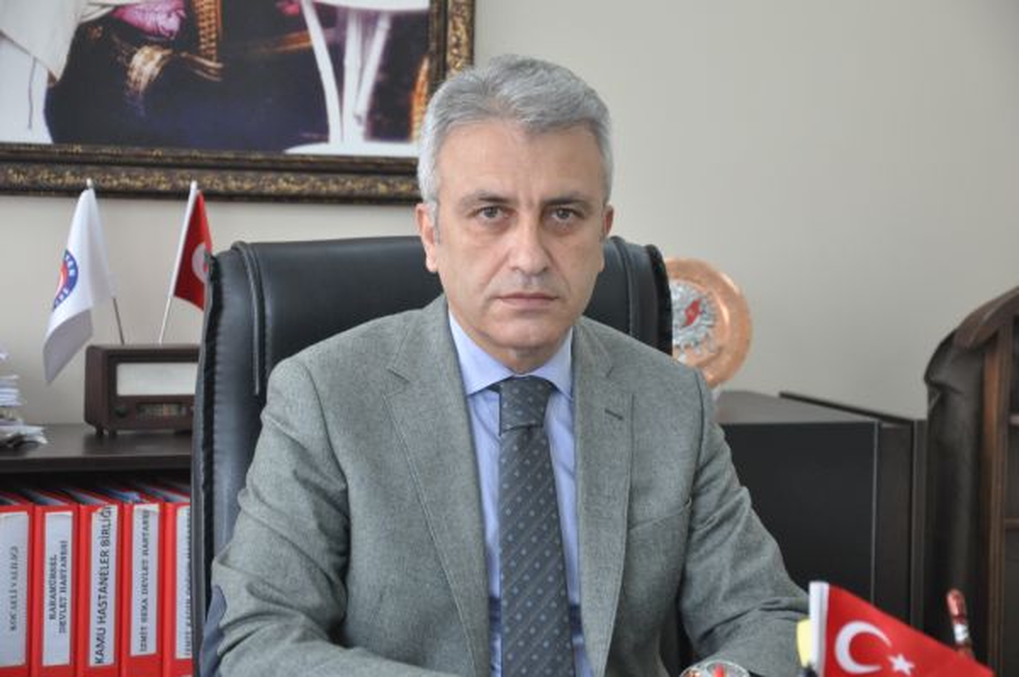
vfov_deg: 13.8
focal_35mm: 99
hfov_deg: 20.6
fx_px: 2800
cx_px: 510
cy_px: 338
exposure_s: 1/30
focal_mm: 66
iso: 1000
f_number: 5.3
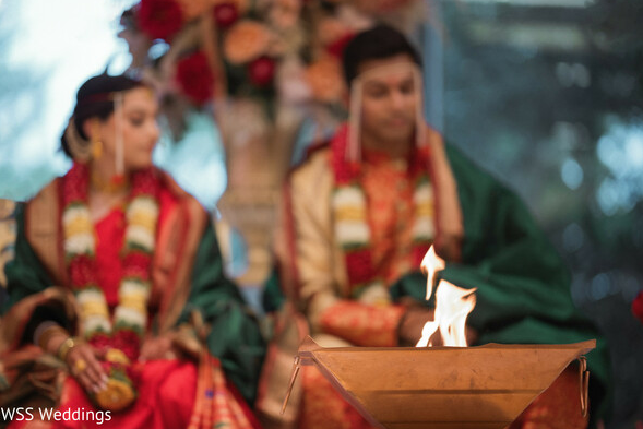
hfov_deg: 17.9
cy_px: 213
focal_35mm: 114
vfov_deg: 12.0
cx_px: 318
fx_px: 2037
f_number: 1.2
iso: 250
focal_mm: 75
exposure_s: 1/200
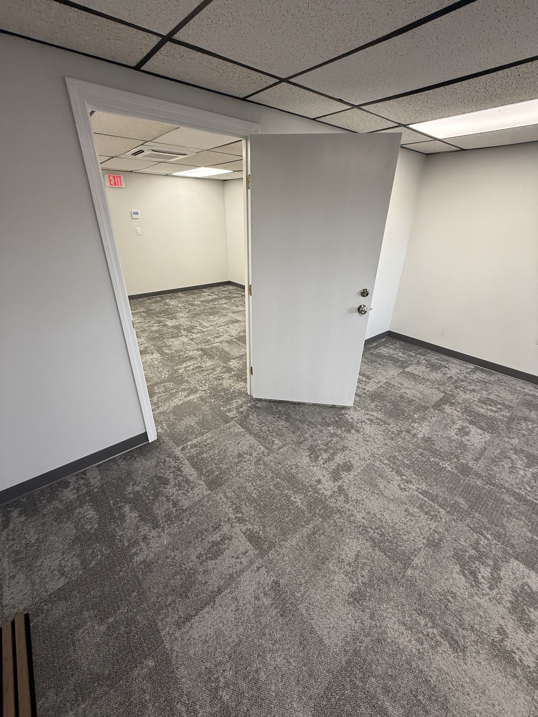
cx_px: 269
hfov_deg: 85.7
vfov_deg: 102.1
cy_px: 358
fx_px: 290
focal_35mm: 14
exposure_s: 1/120
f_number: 2.2
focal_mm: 2.22
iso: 200
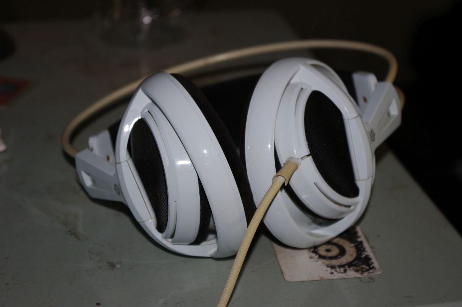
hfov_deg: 24.8
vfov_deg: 16.6
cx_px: 231
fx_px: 1051
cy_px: 154
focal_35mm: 82
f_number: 5.6
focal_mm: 55
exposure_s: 1/40
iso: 400
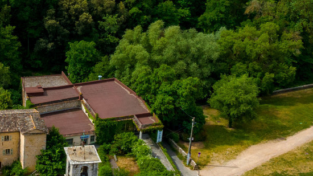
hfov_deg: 26.2
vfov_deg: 15.9
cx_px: -13
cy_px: 97
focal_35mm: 76
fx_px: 631
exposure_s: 1/500
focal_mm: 12.3
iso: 200
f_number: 9
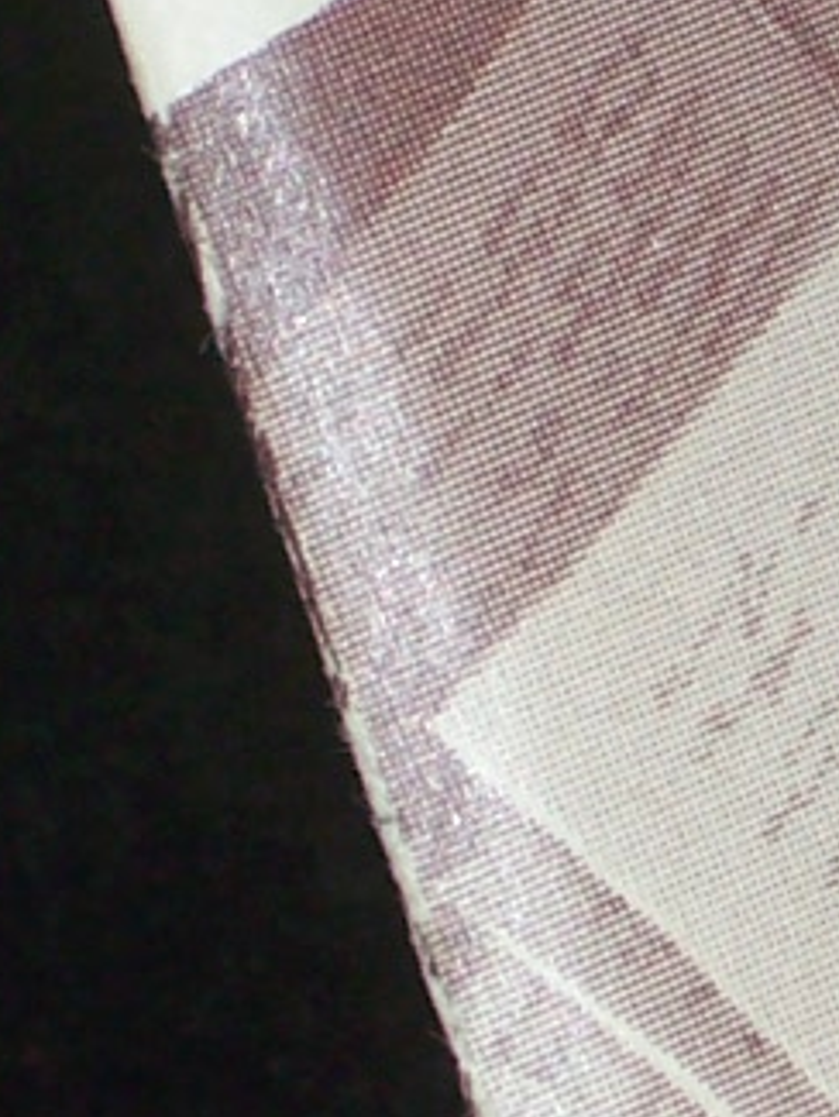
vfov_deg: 3.1
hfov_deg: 2.3
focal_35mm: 643
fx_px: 20766
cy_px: 423
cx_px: 1159
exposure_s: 1/100
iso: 80
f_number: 4.6
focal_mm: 16.8
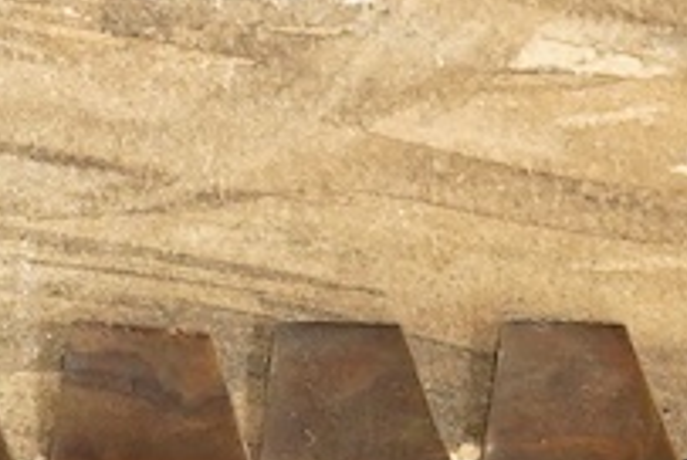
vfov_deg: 5.4
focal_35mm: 249
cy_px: -480
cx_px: 249
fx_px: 4759
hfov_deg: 8.3
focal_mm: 30
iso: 2500
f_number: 3.5
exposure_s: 1/160
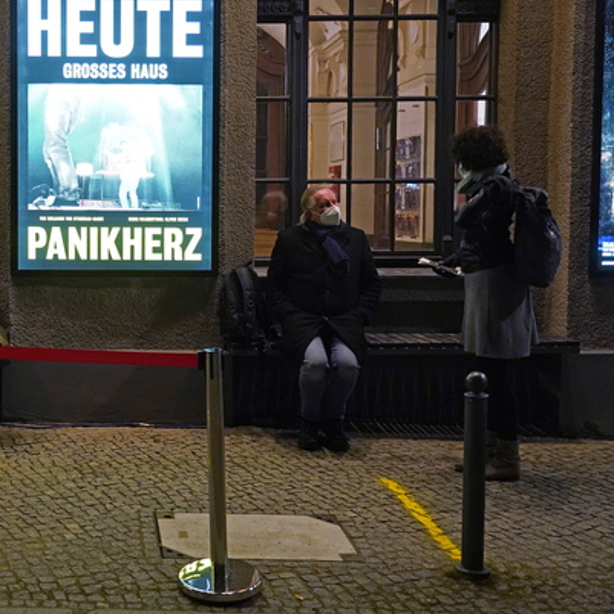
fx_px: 983
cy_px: 269
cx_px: 110
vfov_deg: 34.6
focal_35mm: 49
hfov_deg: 33.5
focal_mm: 33
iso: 5000
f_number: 4
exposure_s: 1/125
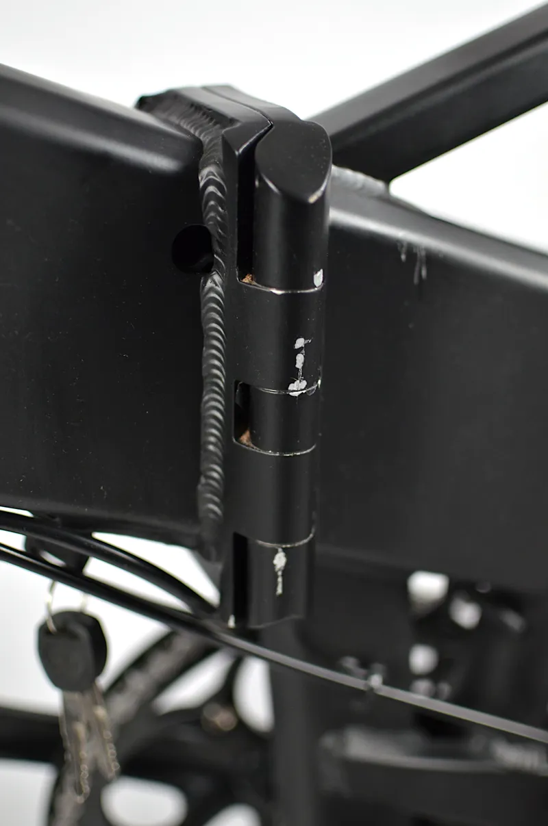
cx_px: 274
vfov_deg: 37.9
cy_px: 413
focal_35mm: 52
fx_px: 1204
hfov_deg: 25.7
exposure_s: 1/160
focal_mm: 35
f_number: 2
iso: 640
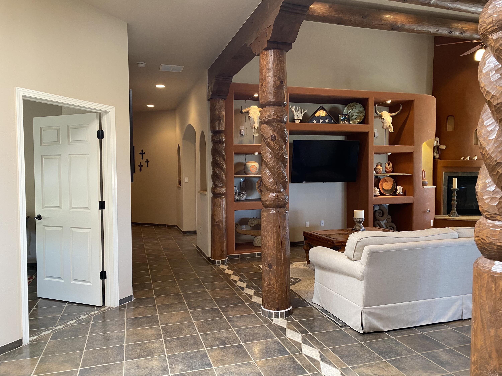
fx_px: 377
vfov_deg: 53.1
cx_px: 251
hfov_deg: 67.3
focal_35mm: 26
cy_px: 188
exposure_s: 1/60
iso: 250
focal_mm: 4.25
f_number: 1.8
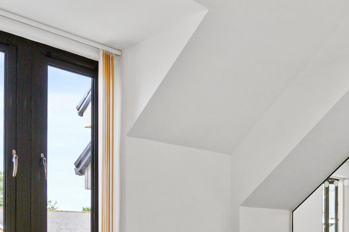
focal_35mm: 42
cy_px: 243
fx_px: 407
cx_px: 341
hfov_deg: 41.1
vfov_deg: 29.3
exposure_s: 1/200
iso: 200
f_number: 8
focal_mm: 14
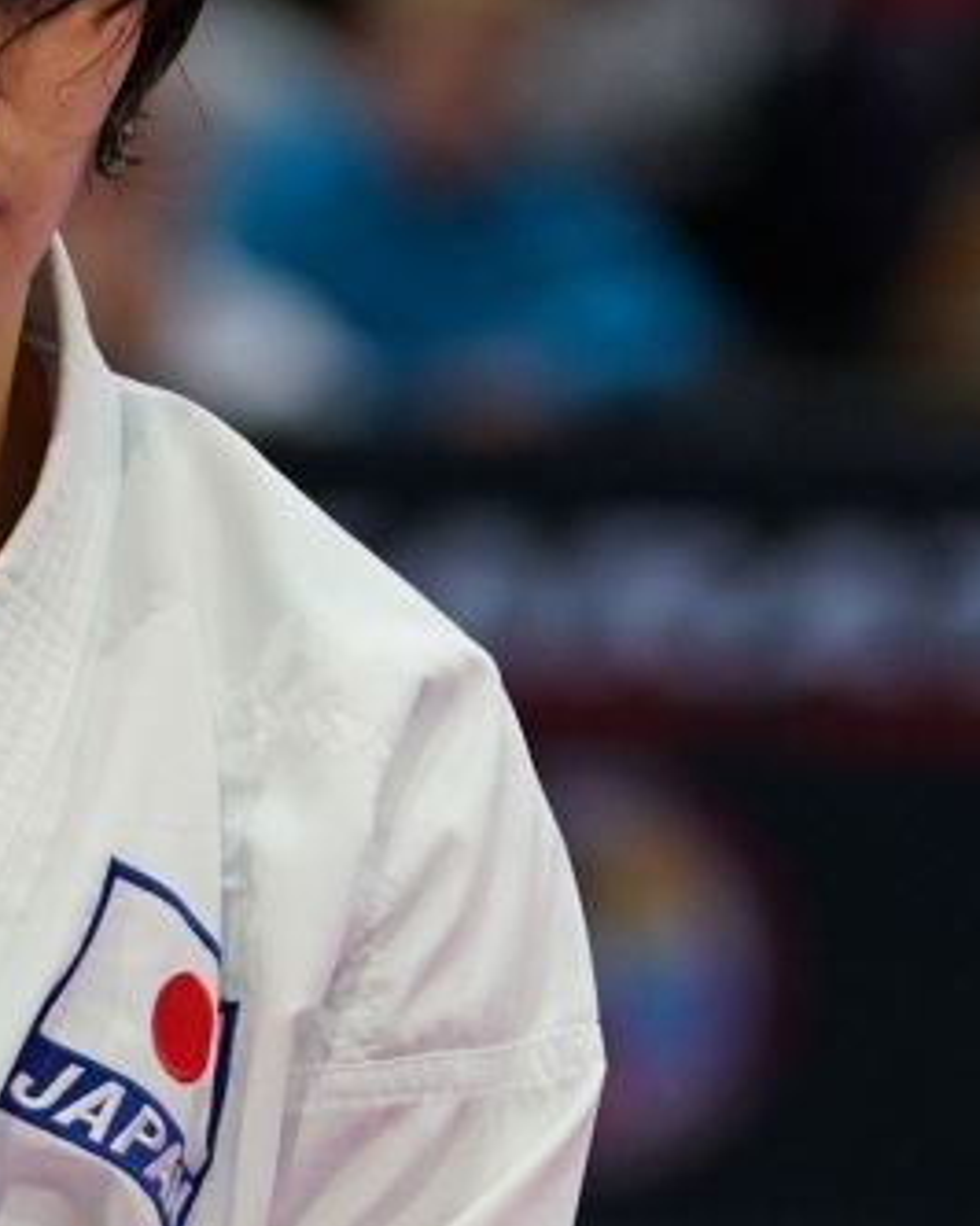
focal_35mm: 675
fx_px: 24495
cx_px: 792
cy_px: 843
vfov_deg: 2.9
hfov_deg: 2.3
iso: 1250
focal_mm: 133
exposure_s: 1/1000
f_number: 2.8
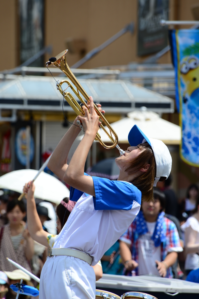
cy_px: 150
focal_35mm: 300
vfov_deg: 6.9
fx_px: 2486
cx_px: 100
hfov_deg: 4.6
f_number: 9
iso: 200
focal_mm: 300
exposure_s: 1/320
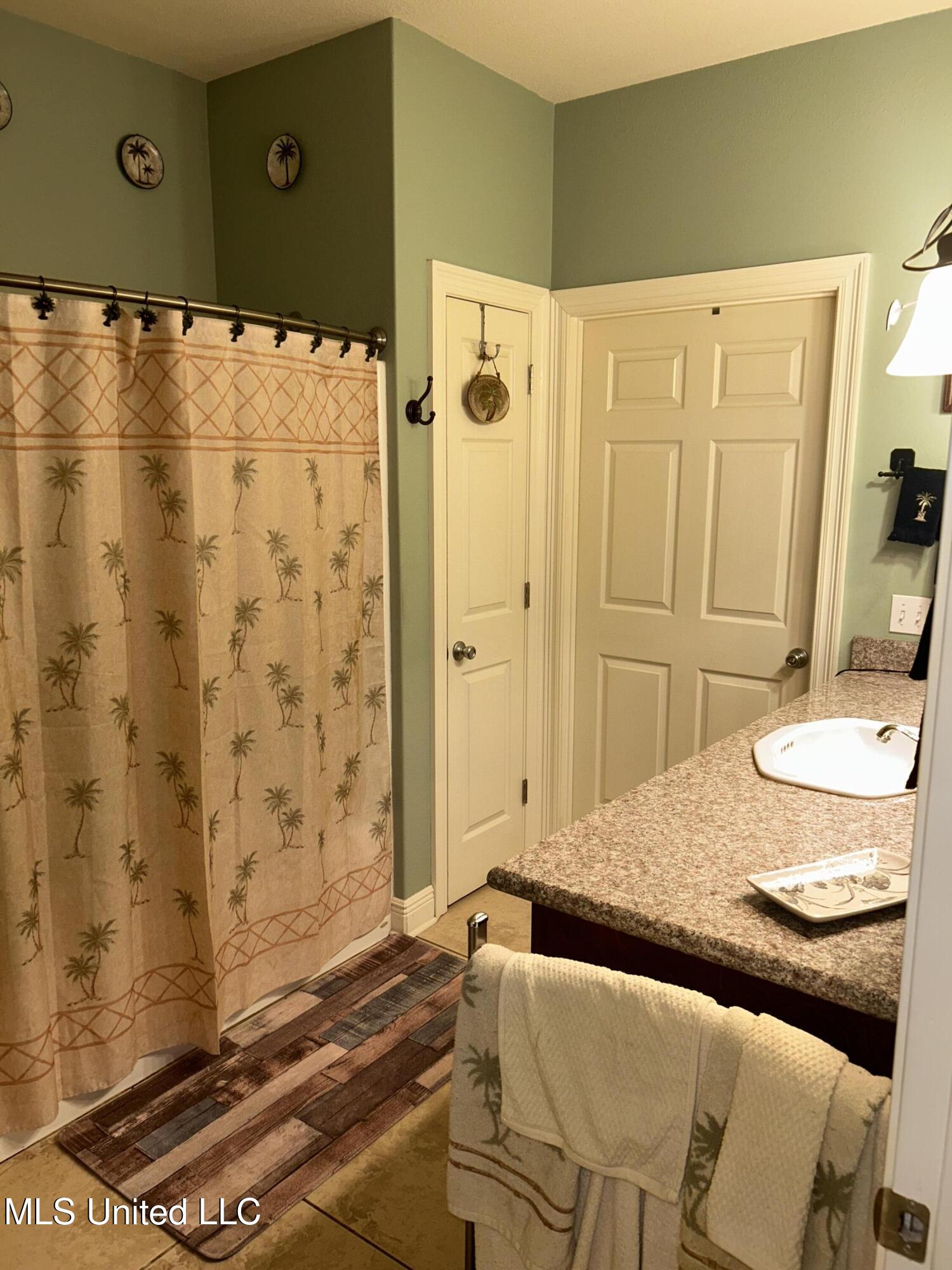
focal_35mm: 26
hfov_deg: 53.1
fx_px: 953
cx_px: 476
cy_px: 635
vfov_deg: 67.3
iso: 40
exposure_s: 1/30
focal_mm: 5.7
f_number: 1.5
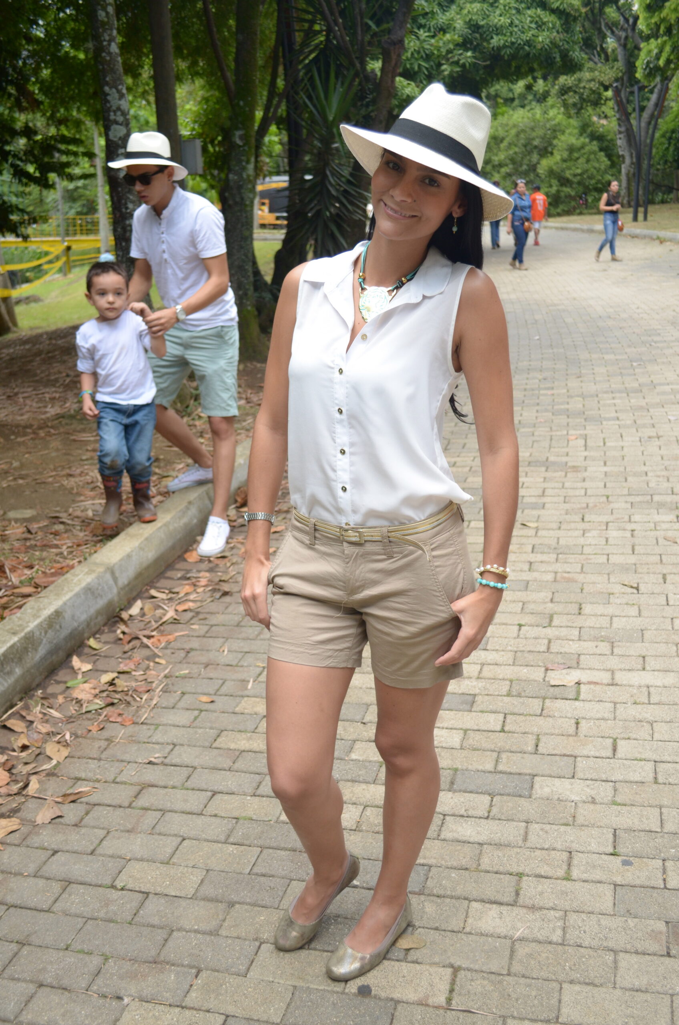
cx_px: 340
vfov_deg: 53.2
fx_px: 1023
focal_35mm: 36
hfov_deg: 36.7
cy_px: 512
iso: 500
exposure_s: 1/400
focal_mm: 24
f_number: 4
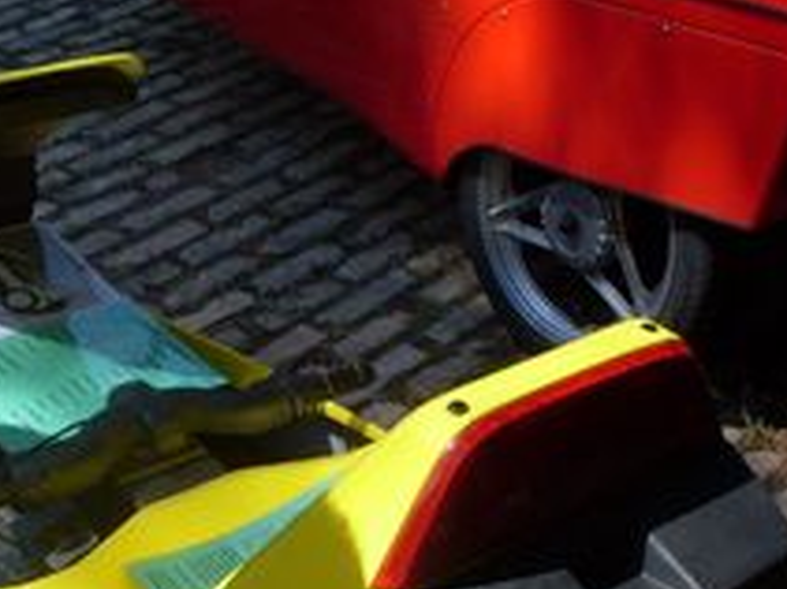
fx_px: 1636
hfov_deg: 26.8
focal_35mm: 72
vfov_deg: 20.0
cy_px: 539
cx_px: 237
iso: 80
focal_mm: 6.3
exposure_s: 1/60
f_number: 8.4
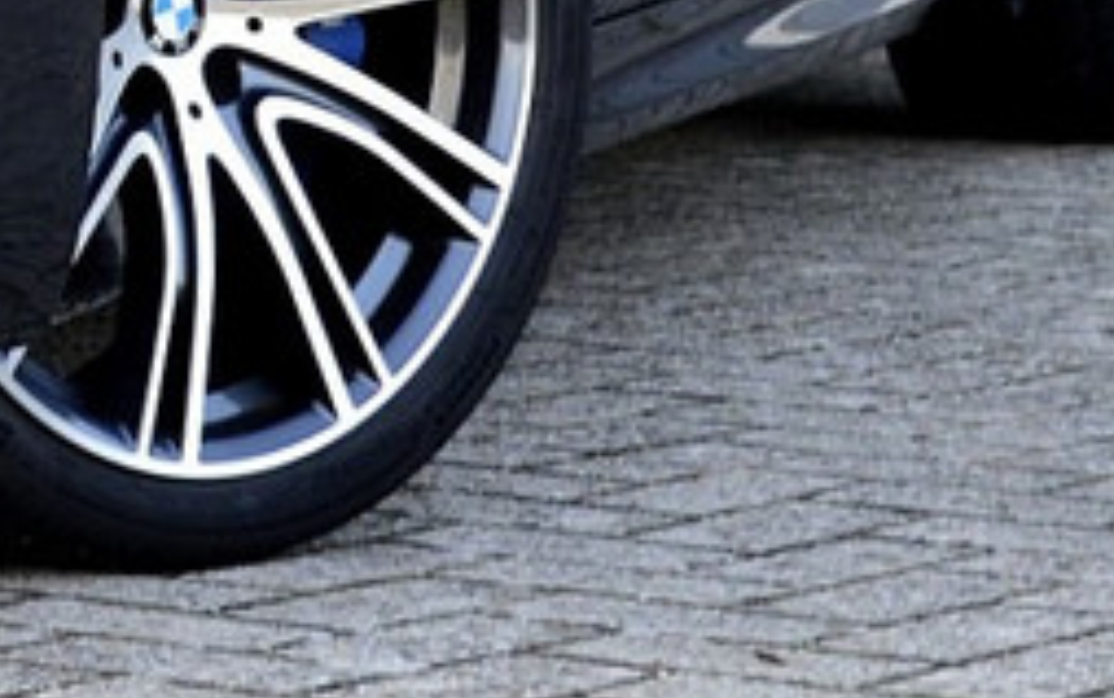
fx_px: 7107
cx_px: -811
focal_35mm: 234
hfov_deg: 8.6
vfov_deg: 5.5
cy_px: -705
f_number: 8
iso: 500
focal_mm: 38
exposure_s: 1/60
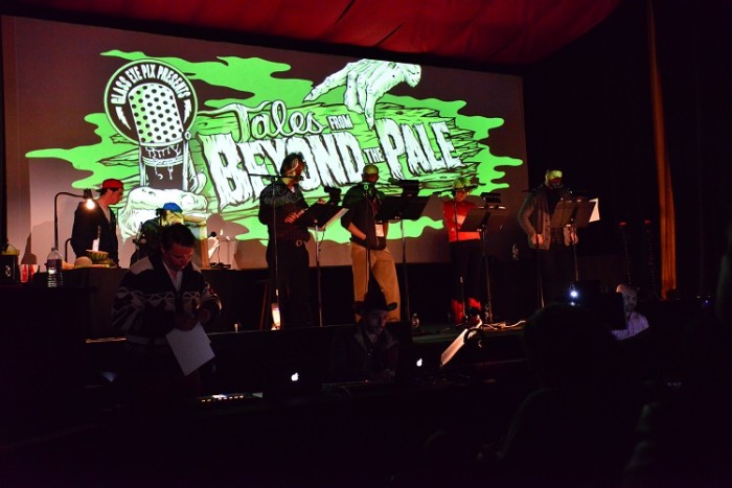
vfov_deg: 41.1
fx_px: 651
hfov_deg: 58.7
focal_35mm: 32
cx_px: 366
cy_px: 244
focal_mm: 32
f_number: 5.6
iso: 6400
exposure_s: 1/125
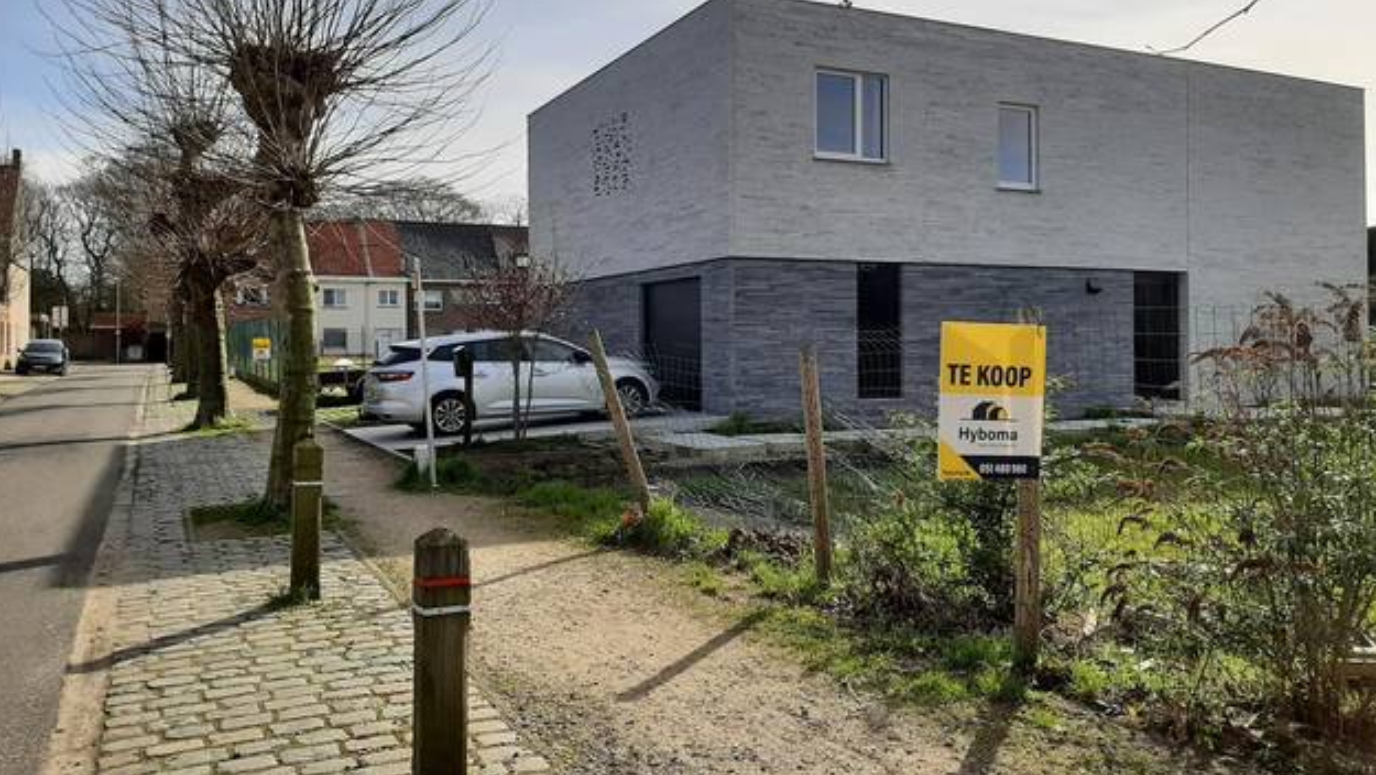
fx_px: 1058
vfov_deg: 40.1
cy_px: 339
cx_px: 694
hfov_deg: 66.0
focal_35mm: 29
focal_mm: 3.93
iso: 40
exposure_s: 1/2933
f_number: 1.7
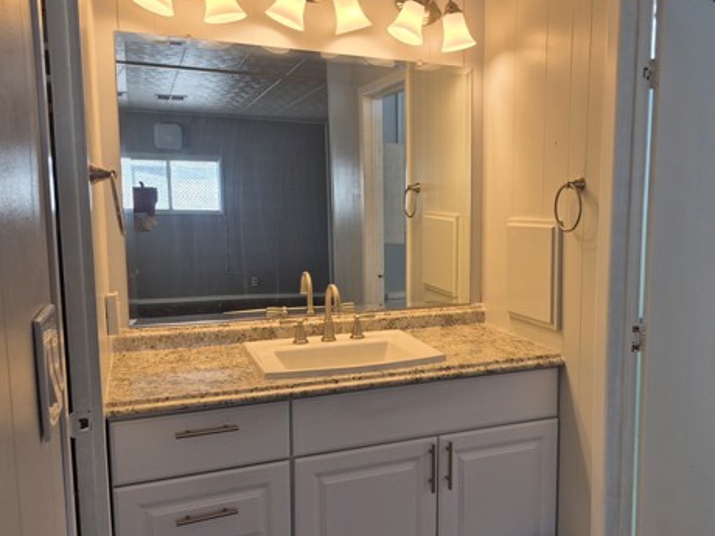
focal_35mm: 32
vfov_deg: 44.1
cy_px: 281
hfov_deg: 55.7
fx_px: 661
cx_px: 474
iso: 40
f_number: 1.8
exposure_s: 1/120
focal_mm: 5.4
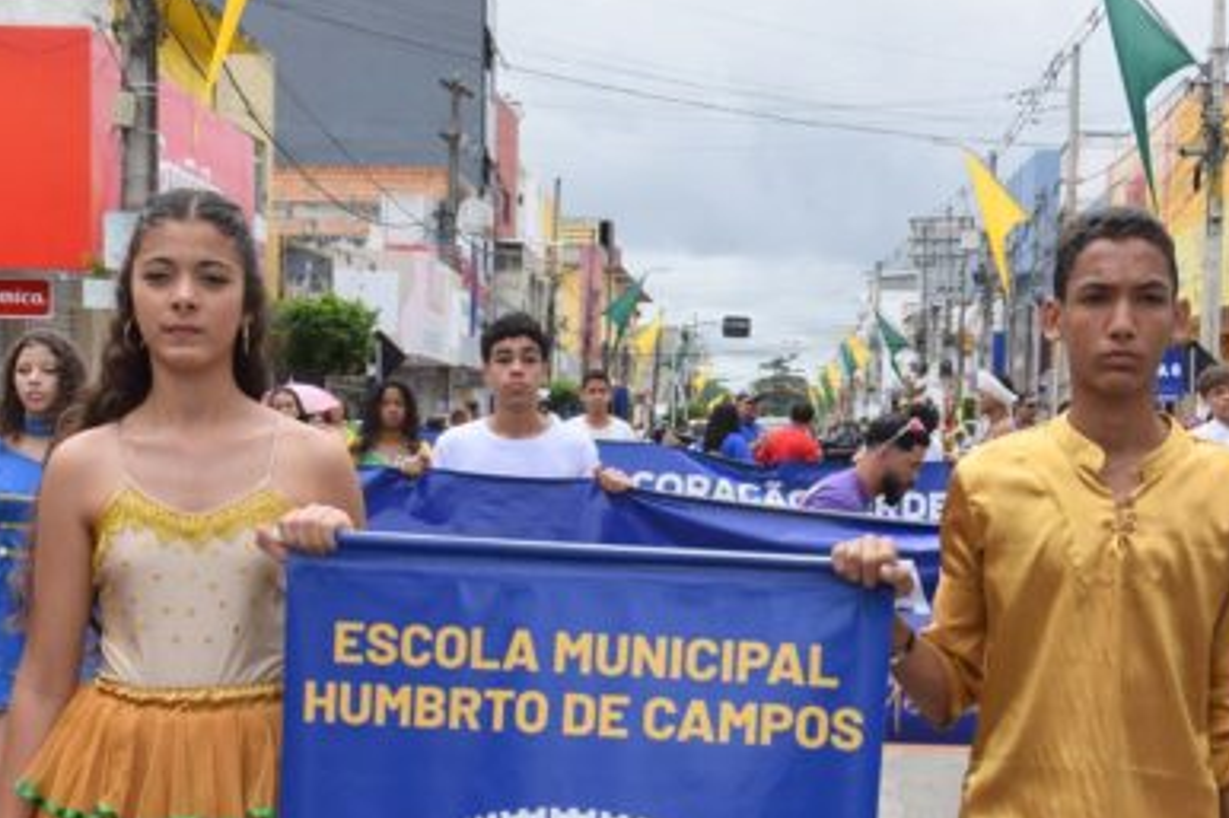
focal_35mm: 75
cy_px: 718
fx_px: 2559
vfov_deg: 17.9
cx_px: 611
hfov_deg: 27.0
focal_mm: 26
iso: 200
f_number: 9
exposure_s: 1/320
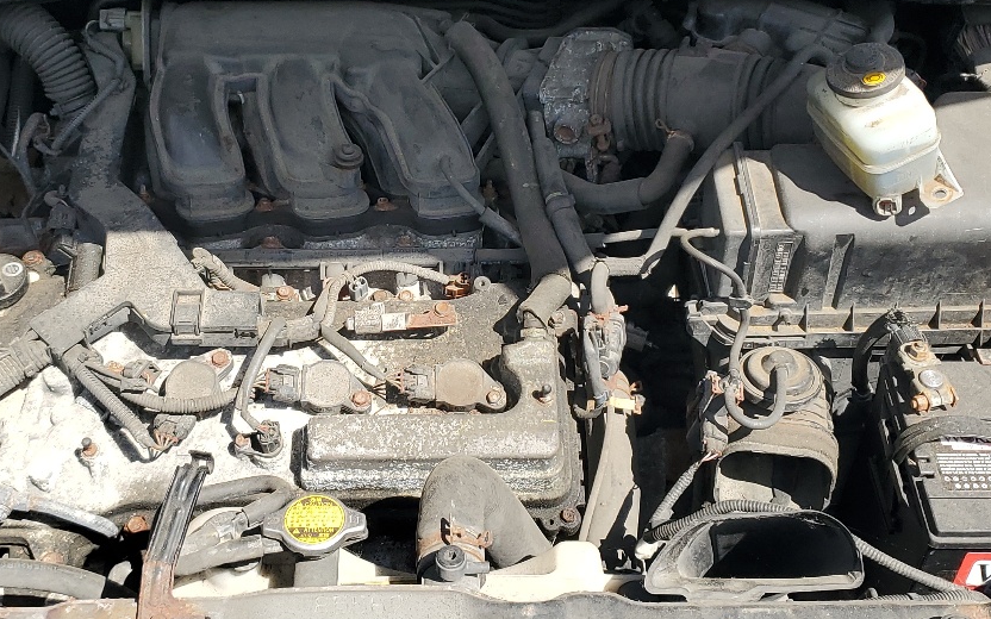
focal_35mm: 53
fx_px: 1431
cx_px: 451
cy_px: 258
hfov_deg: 38.2
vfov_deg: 24.4
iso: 50
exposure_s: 1/1429
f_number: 1.5
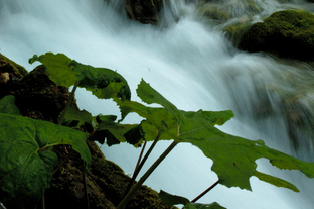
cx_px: 174
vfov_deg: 25.2
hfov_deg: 37.5
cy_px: 57
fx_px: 462
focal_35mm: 53
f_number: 19
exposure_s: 1/6
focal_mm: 24
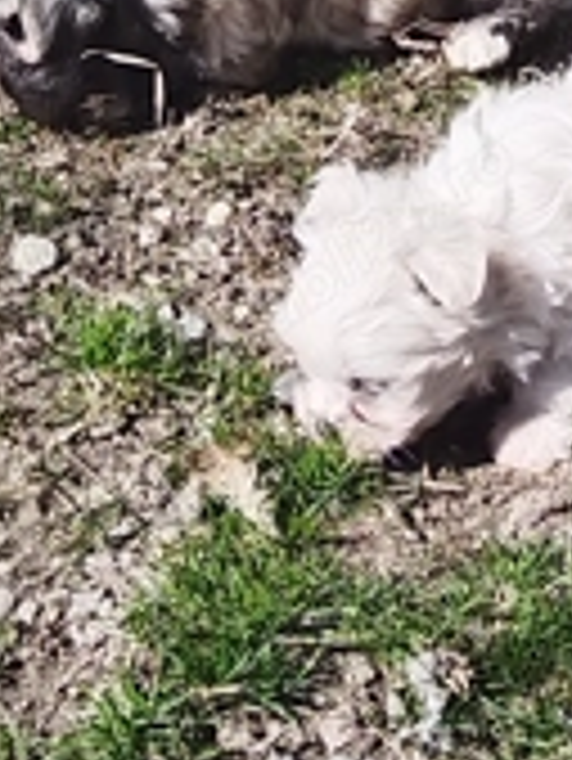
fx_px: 3169
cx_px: 522
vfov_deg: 13.7
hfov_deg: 10.3
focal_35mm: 144
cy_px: 324
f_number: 1.9
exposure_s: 1/761
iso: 100
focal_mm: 4.95
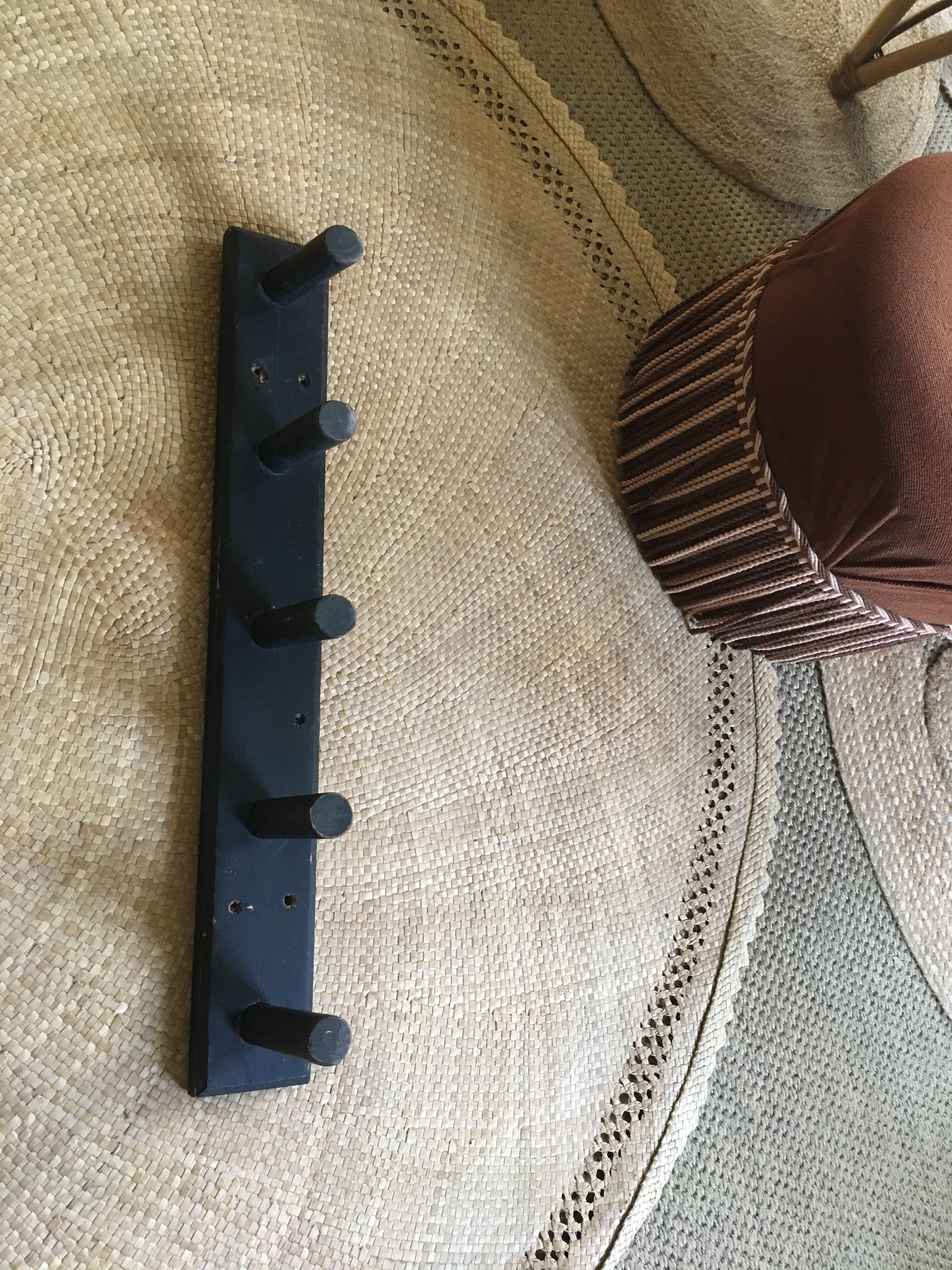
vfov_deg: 61.7
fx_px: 1063
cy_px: 635
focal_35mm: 29
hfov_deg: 48.2
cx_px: 476
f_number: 2.2
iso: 200
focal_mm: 4.15
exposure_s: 1/33
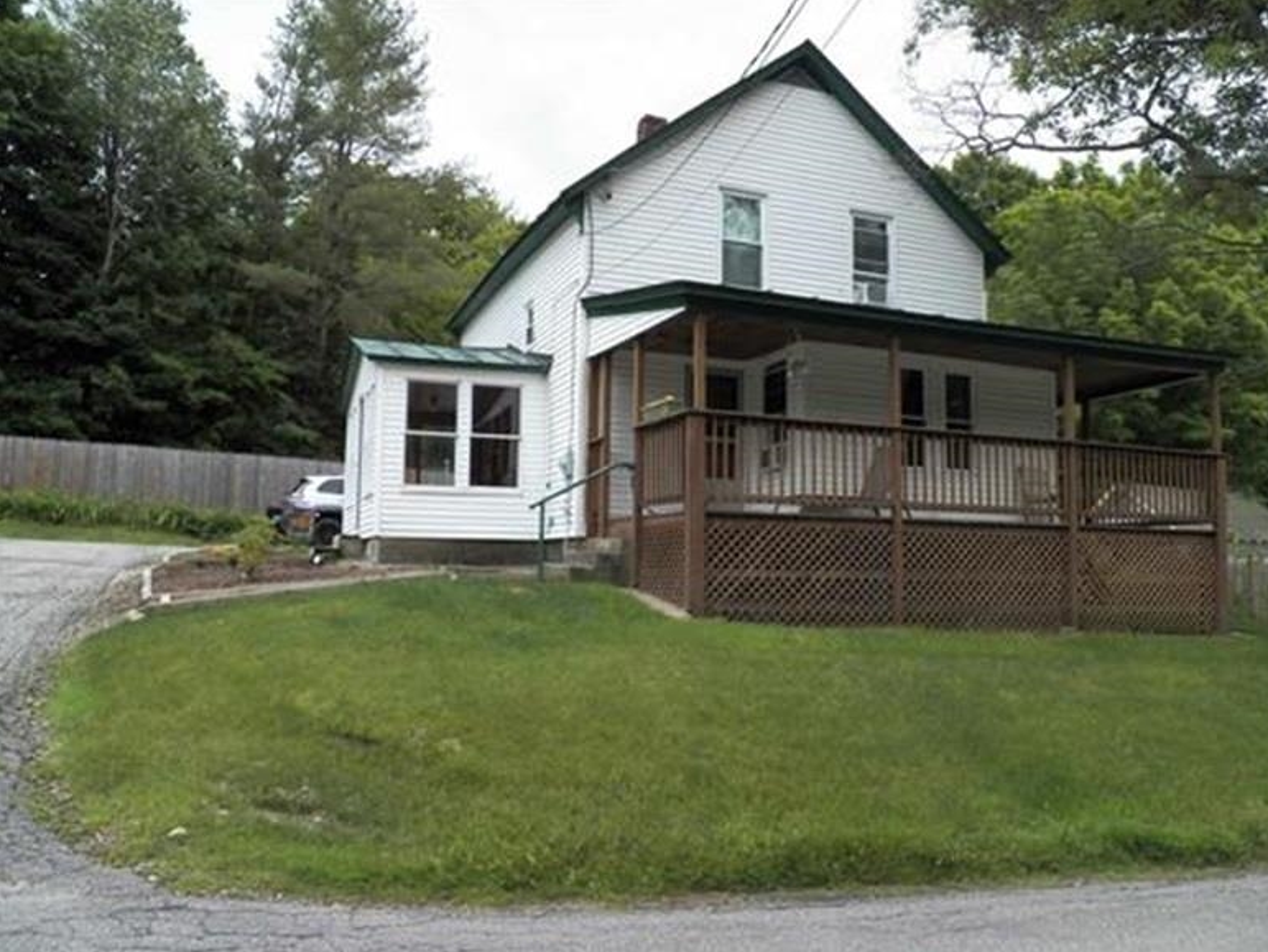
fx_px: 1063
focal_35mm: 29
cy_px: 485
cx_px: 651
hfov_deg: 61.6
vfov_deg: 48.3
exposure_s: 1/500
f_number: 4
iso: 125
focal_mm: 4.9
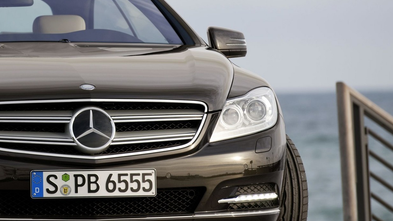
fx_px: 4439
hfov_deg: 5.1
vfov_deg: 2.9
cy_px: 50
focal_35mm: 426
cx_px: 66
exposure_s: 1/400
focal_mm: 200
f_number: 4
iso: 100
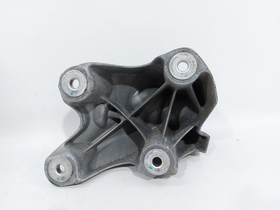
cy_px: 105
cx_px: 140
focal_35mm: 24
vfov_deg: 56.8
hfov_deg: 71.6
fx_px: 194
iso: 80
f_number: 1.8
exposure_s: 1/50
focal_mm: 5.23
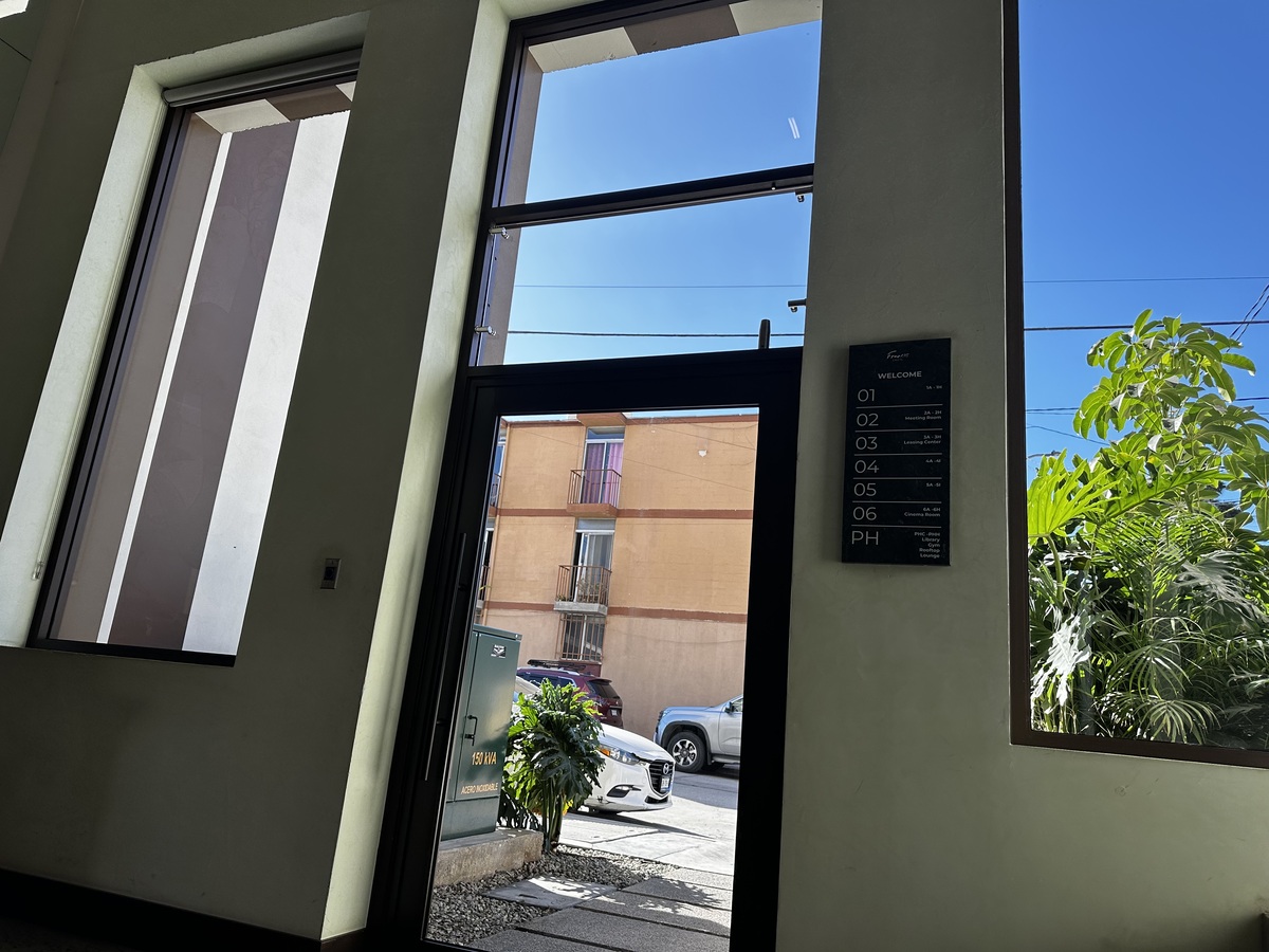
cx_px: 634
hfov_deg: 71.6
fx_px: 880
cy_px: 476
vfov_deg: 56.8
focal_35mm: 24
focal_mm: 6.86
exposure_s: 1/999
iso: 80
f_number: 1.78
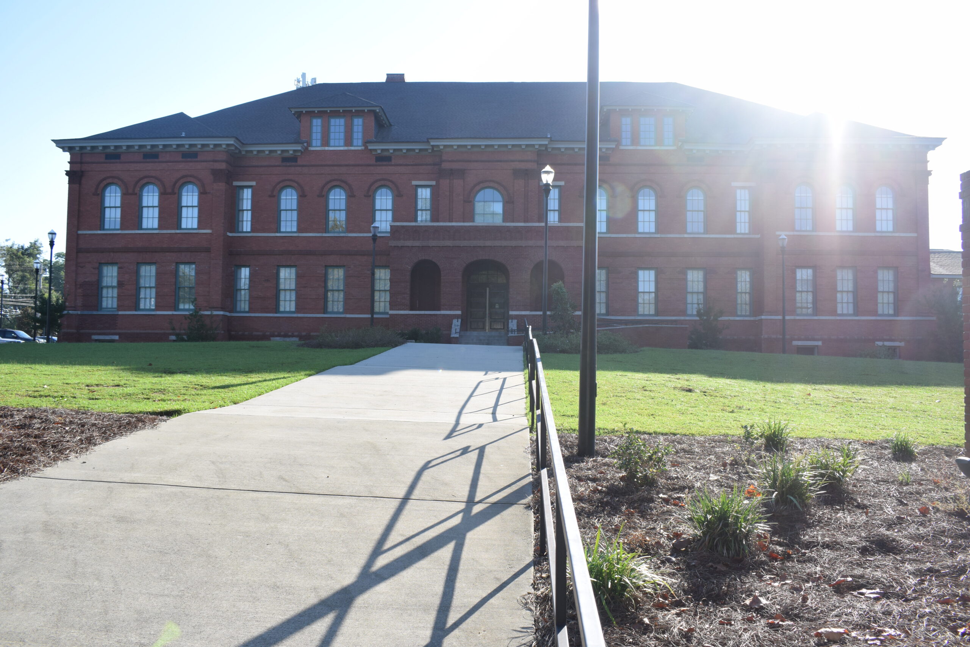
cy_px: 324
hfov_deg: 61.9
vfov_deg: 43.6
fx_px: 808
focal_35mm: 30
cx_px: 485
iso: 250
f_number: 9
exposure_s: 1/320
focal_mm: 20
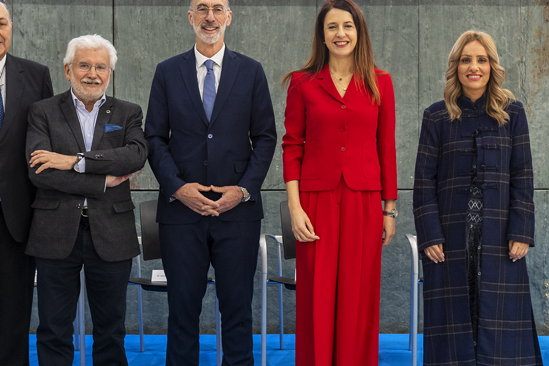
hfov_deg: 29.4
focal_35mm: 68
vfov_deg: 20.0
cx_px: 377
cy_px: 137
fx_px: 1037
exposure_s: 1/160
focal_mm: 35
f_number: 4
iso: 1600
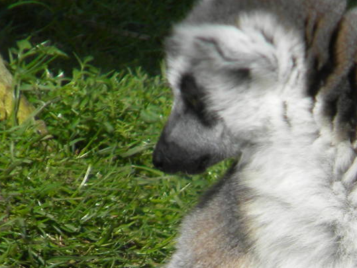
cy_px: 290
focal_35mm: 1228
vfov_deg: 1.2
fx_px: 12673
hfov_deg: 1.6
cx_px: 362
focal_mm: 75
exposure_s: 1/272
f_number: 5.4
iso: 80
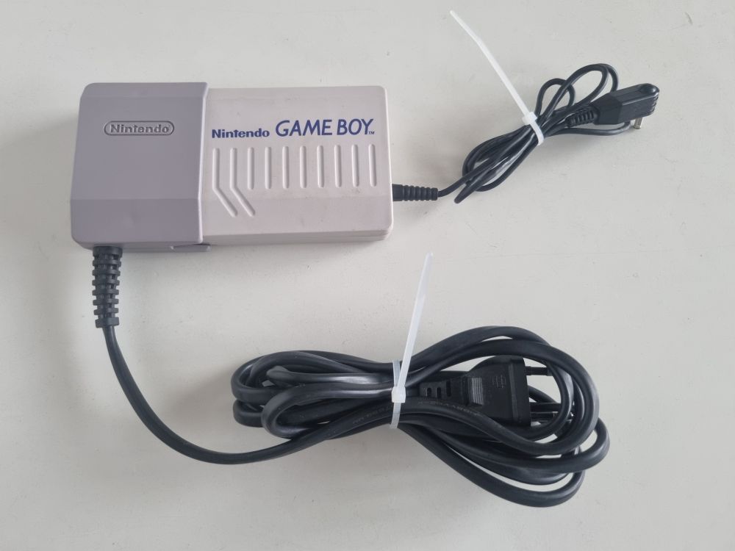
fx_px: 552
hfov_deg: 67.3
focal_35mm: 26
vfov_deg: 53.1
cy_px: 276
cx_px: 368
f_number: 1.8
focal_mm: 5.4
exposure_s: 1/100
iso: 200
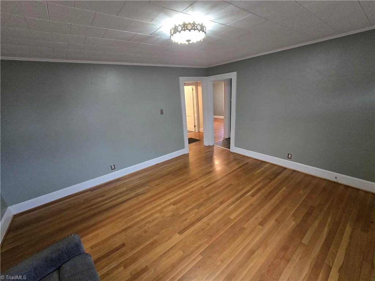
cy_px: 140
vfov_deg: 89.9
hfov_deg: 106.2
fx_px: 141
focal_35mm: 13
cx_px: 188
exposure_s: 1/60
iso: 800
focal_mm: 2.2
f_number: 2.2
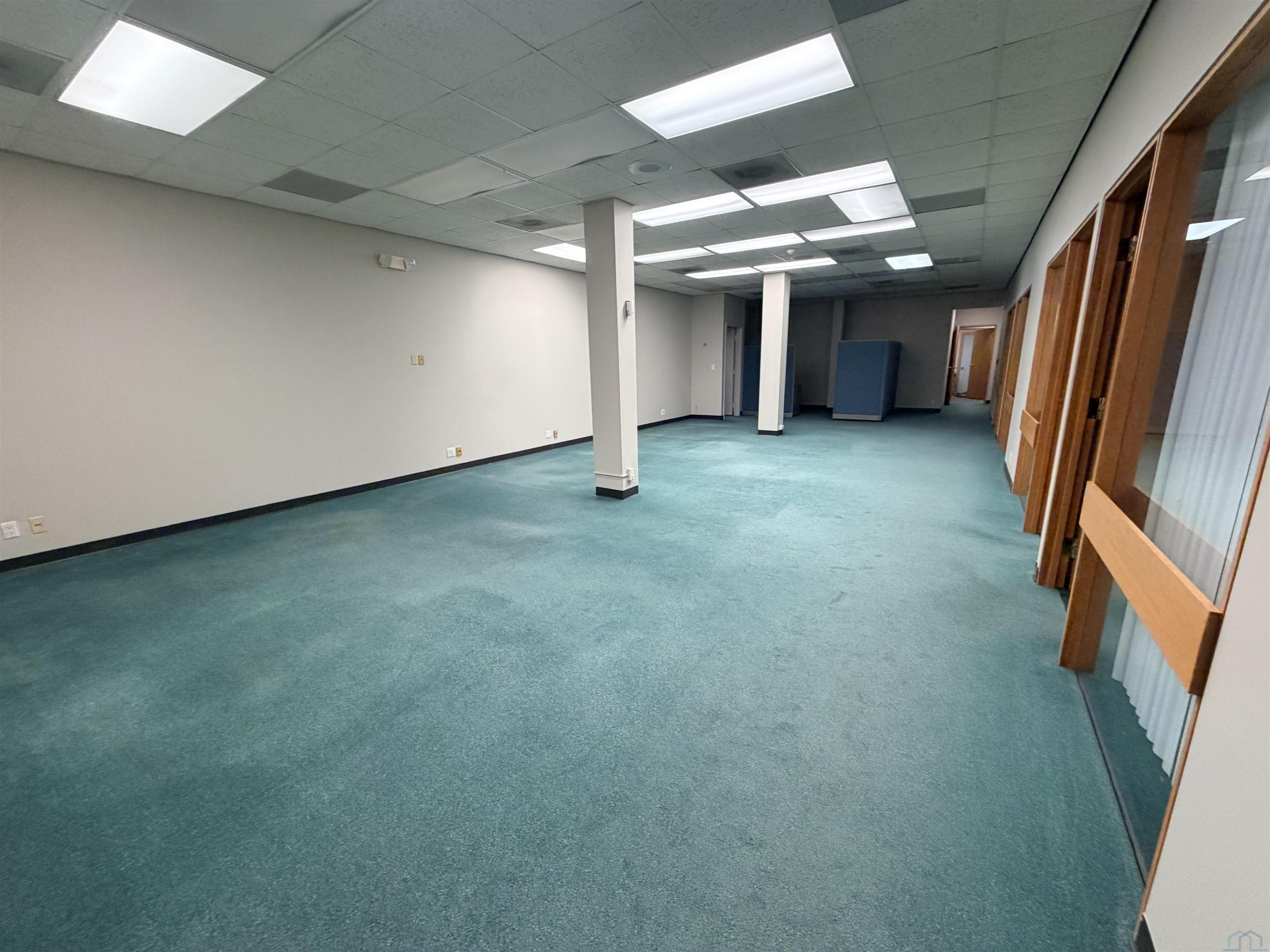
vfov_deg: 85.7
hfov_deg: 102.1
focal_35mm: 14
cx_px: 635
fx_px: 514
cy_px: 476
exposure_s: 1/120
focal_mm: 2.22
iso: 320
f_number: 2.2
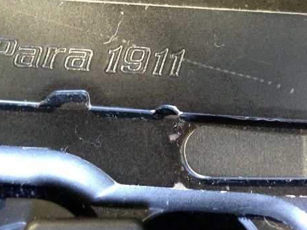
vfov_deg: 19.1
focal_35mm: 77
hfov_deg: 25.0
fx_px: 683
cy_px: 123
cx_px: 71
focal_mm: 4.13
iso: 400
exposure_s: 1/17
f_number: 2.4
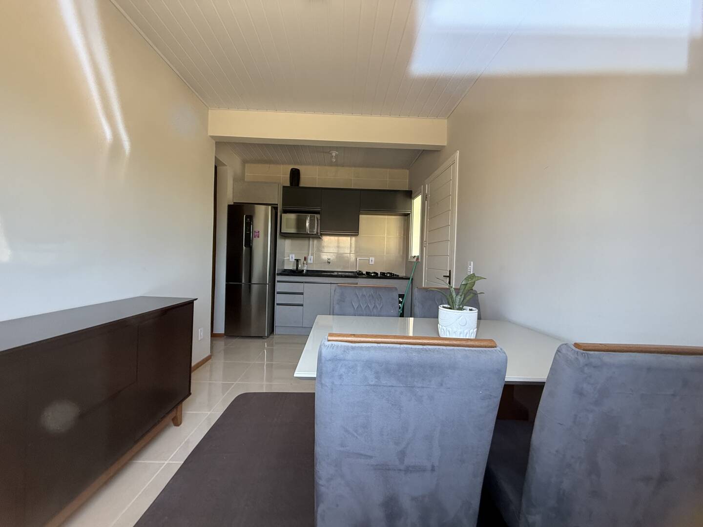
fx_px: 284
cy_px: 264
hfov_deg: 102.1
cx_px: 352
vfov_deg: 85.7
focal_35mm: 14
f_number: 2.2
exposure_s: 1/99
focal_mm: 2.22
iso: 200
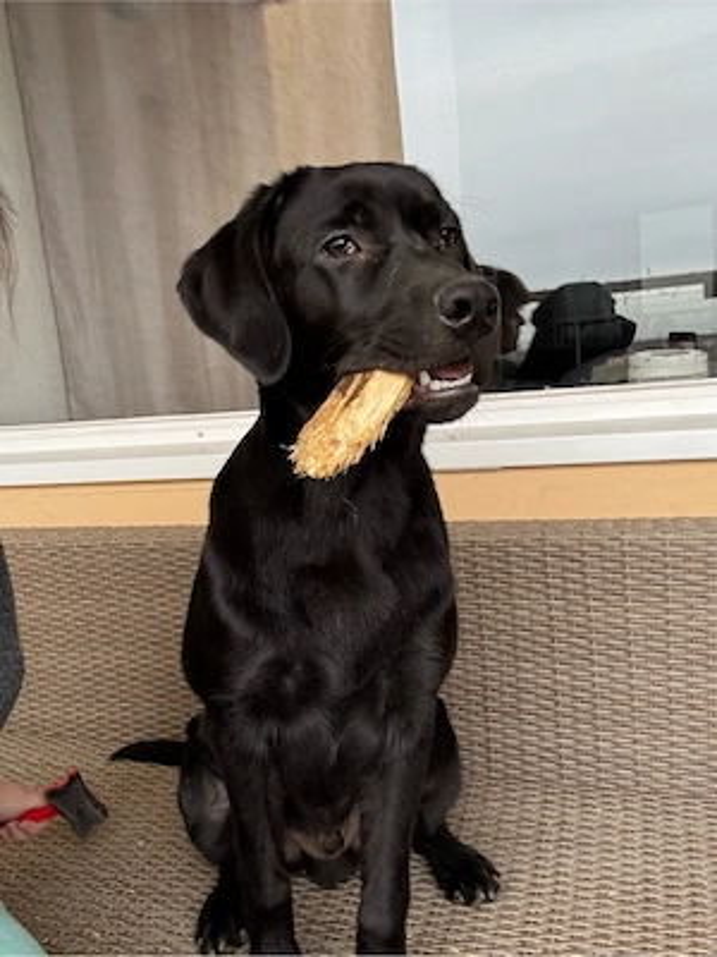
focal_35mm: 30
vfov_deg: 60.0
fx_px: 829
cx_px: 358
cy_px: 478
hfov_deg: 46.8
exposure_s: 1/60
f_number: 1.9
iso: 160
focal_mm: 2.69
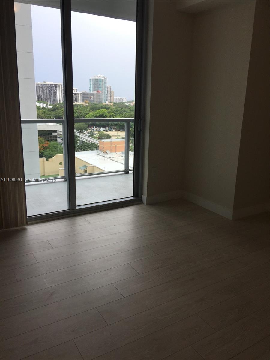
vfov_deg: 61.7
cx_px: 135
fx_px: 302
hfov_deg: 48.2
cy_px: 180
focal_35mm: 29
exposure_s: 1/363
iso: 32
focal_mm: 4.15
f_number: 2.2
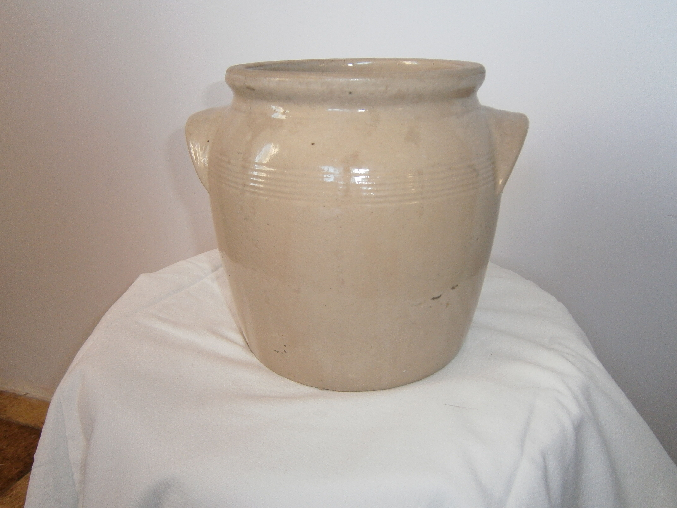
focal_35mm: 26
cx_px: 338
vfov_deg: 53.1
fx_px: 508
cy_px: 254
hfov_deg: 67.3
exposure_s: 1/30
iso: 125
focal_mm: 4.7
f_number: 2.8
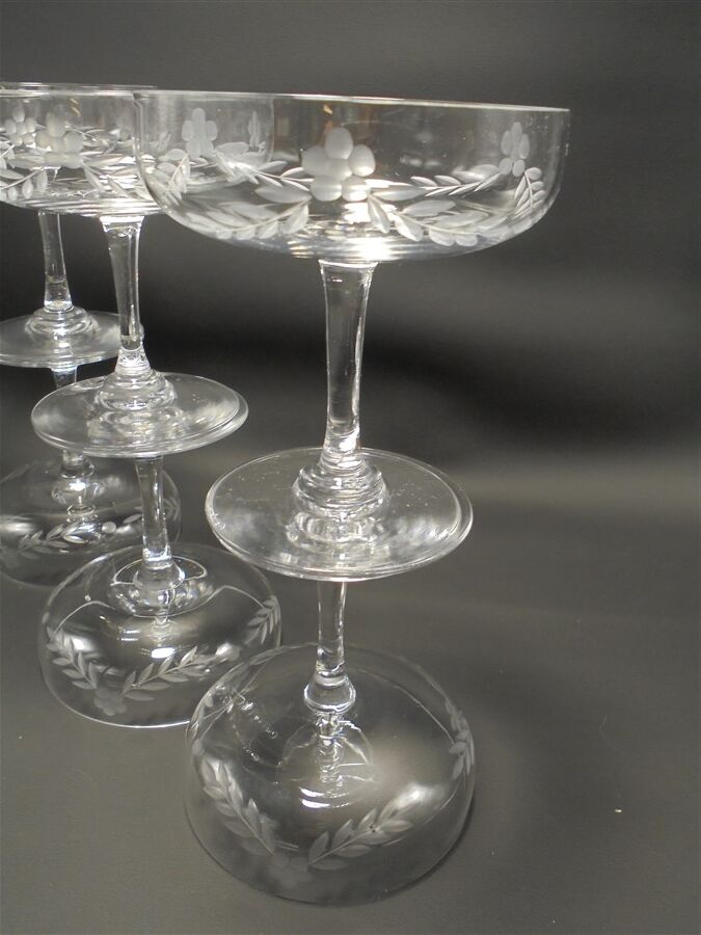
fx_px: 783
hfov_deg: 48.2
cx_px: 350
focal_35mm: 29
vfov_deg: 61.7
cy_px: 468
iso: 160
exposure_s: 1/30
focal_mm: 5.3
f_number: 3.7
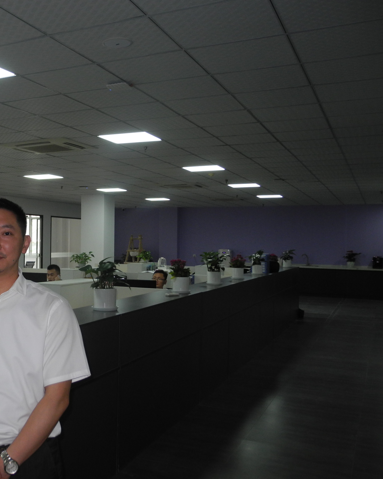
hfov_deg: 35.2
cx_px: 40
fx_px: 567
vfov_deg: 45.8
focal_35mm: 40
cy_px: 237
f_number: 2.8
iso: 200
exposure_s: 1/32.7
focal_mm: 6
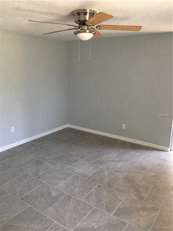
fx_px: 193
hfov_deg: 48.2
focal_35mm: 29
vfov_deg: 61.7
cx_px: 86
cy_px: 116
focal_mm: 4.15
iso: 64
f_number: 2.2
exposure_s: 1/15
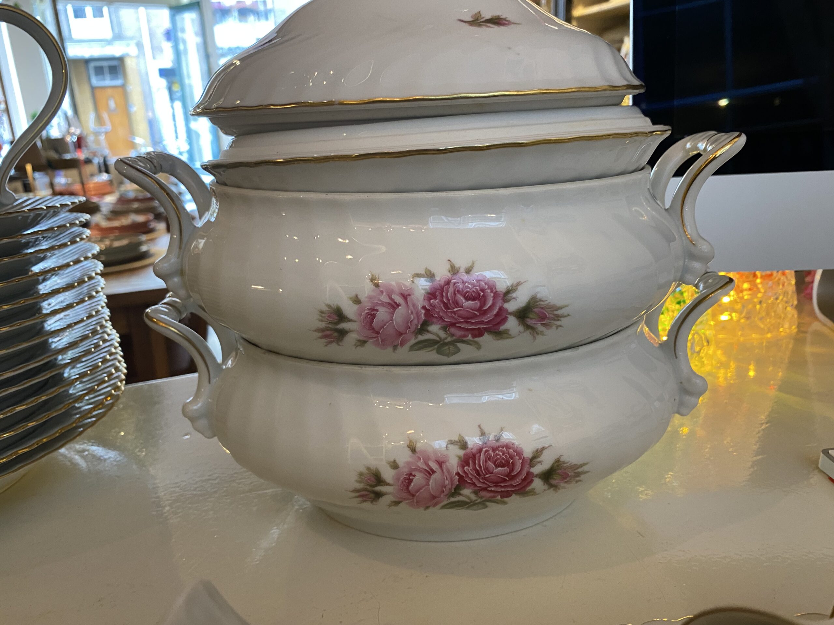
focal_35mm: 26
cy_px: 312
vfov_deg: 53.1
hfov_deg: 67.3
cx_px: 417
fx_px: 626
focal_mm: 4.25
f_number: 1.8
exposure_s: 1/50
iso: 200
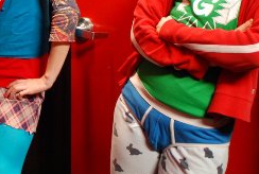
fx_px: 584
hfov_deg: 24.2
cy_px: 11
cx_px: 16
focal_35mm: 81
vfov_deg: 16.7
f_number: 3.2
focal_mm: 24
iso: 500
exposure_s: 1/40
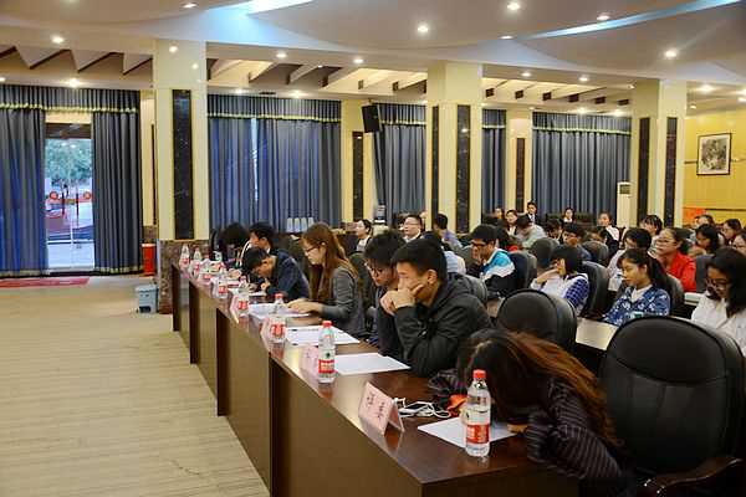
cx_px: 373
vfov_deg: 41.7
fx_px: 653
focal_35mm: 32
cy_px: 248
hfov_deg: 59.5
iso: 100
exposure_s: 1/4
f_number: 3.8
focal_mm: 21
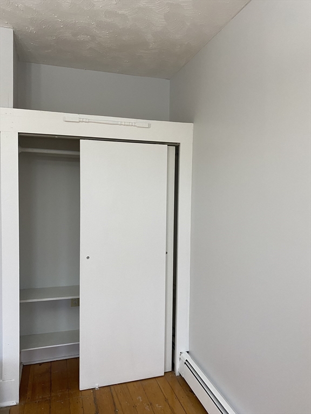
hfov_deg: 53.1
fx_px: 311
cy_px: 207
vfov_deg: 67.3
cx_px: 156
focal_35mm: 26
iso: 160
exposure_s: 1/60
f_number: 1.8
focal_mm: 4.25
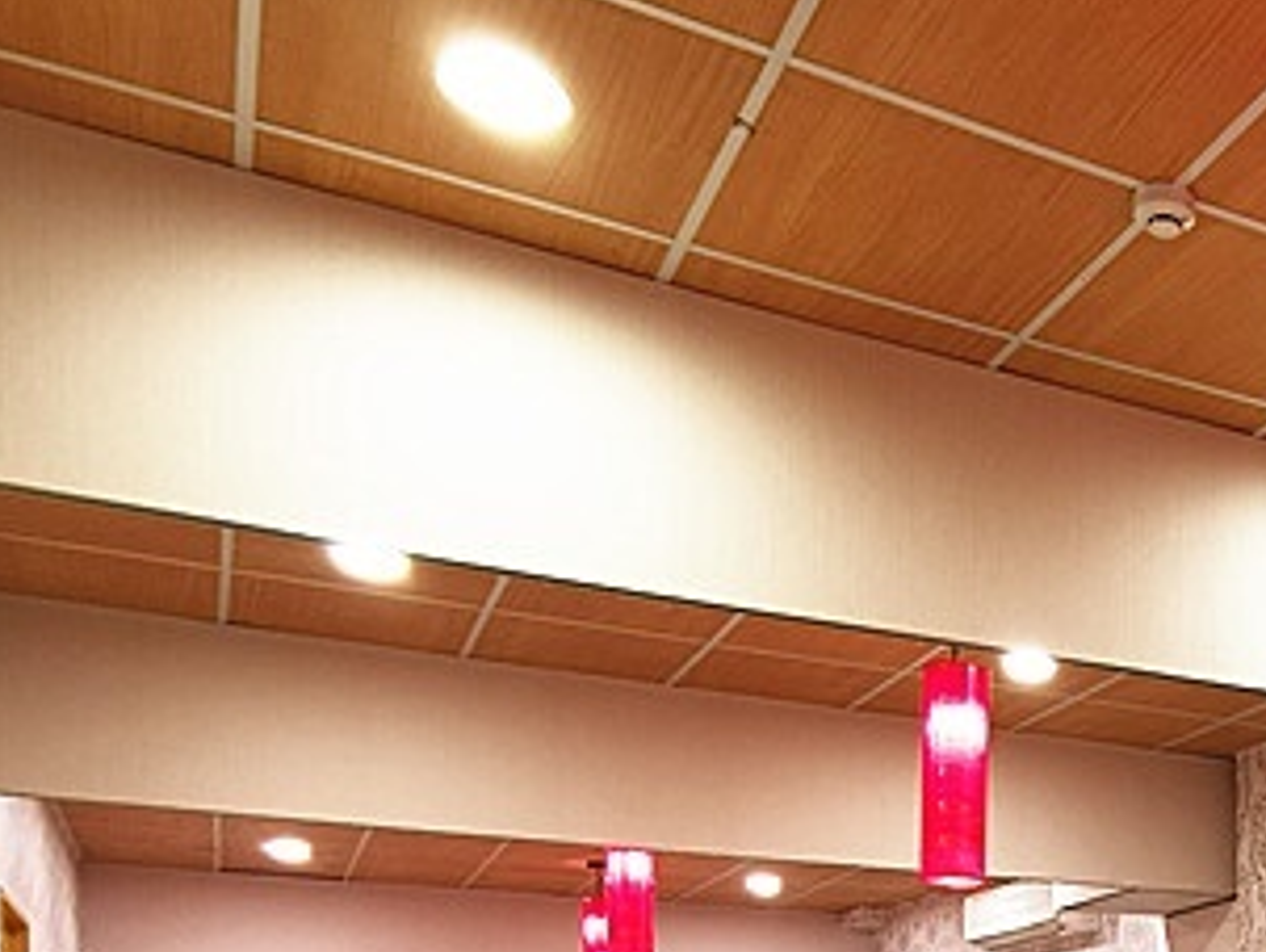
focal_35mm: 45
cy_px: 1162
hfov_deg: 36.0
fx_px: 1647
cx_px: 1383
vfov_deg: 27.9
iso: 160
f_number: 2.2
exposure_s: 1/30
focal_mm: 2.35
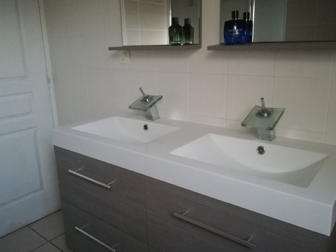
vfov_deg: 48.2
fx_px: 282
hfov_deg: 61.6
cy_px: 117
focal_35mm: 29
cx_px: 174
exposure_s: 1/14.3
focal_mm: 3.83
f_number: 2.2
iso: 2500
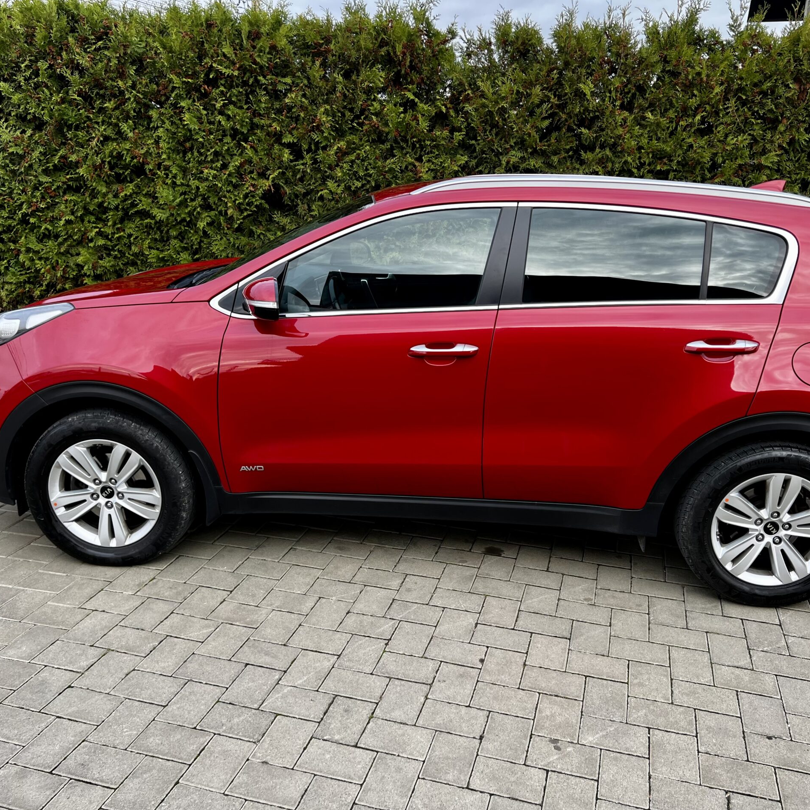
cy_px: 409
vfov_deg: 52.5
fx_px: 821
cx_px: 422
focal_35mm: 31
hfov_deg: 52.5
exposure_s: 1/181
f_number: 1.5
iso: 40
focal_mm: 5.7
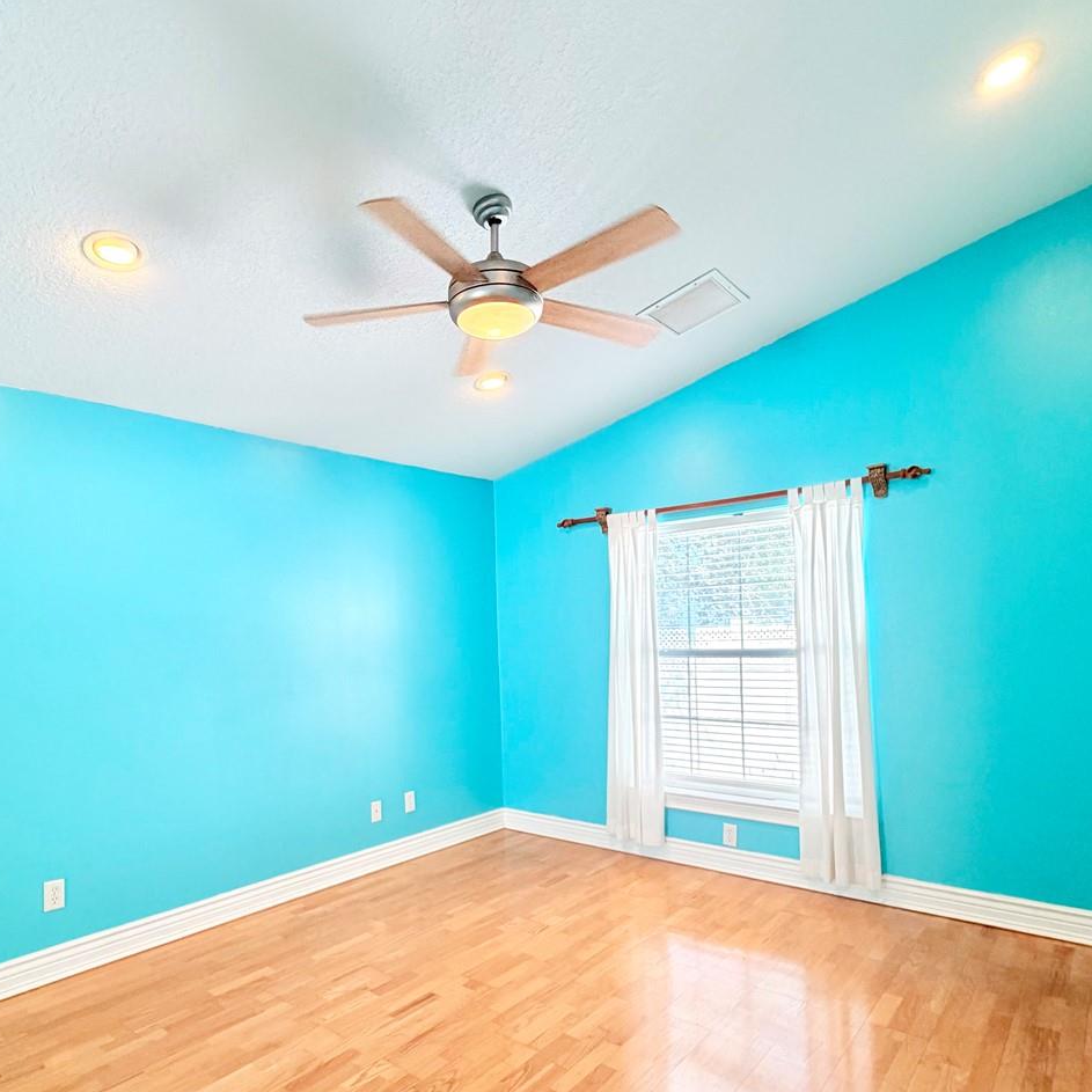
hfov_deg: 71.7
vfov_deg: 71.6
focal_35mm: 21
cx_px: 463
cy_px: 638
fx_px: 749
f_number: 2.2
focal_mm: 2.22
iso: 200
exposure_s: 1/120
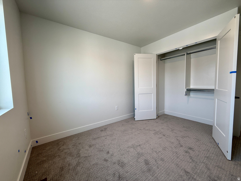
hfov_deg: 102.1
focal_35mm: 14
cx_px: 120
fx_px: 97
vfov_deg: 85.7
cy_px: 90
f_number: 2.2
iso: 50
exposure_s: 1/120
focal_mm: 2.22
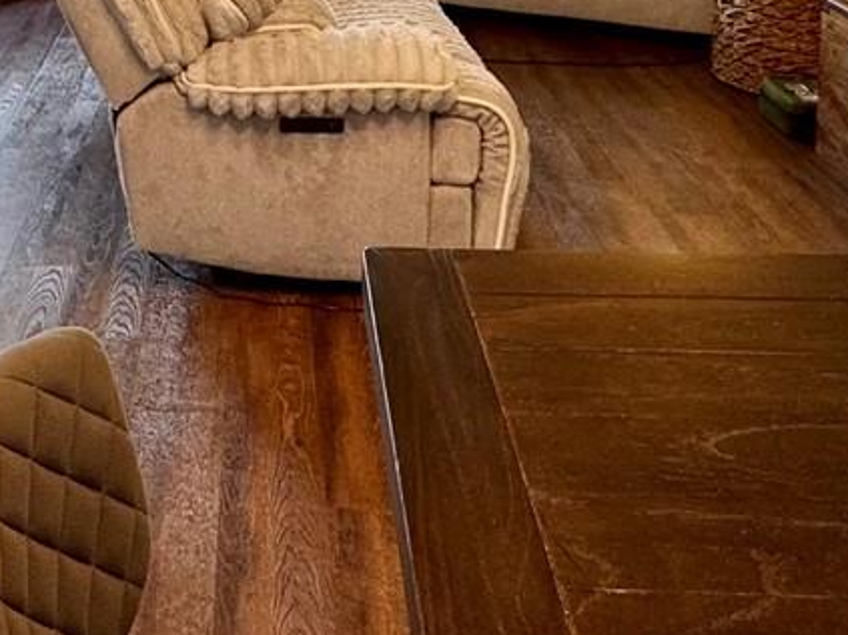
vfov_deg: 24.5
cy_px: -158
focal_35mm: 53
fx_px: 1298
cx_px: 172
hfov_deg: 35.1
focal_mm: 2.22
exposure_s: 1/60
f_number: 2.2
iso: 200
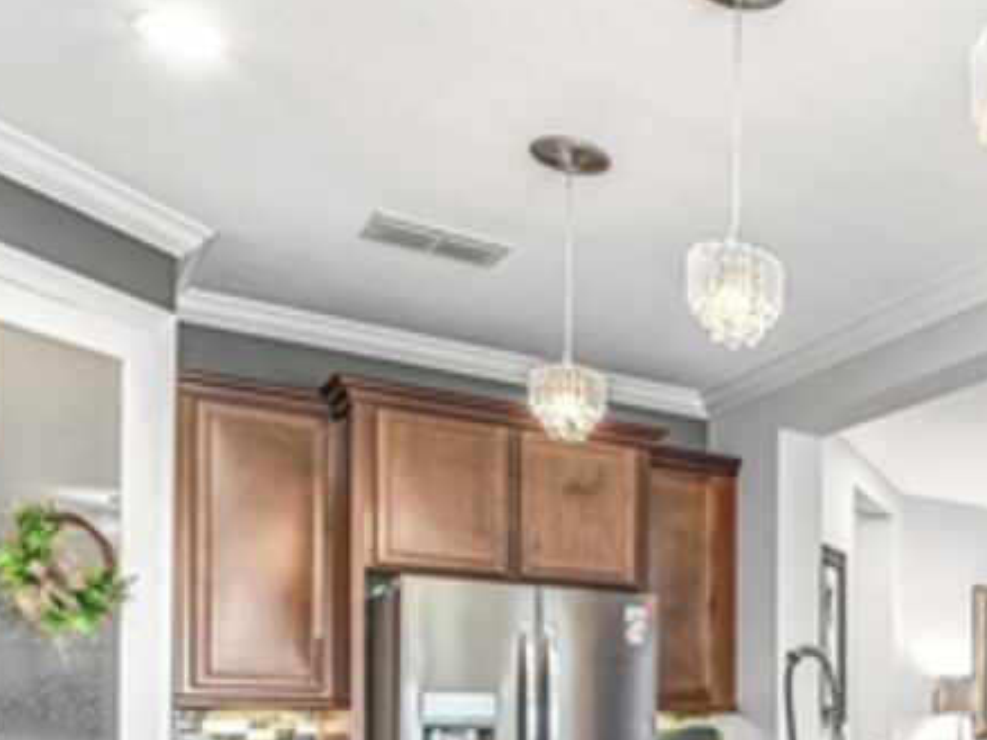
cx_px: 1120
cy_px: 733
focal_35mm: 42
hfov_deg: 36.8
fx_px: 1197
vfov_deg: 31.8
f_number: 9
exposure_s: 1.3
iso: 200
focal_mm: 15
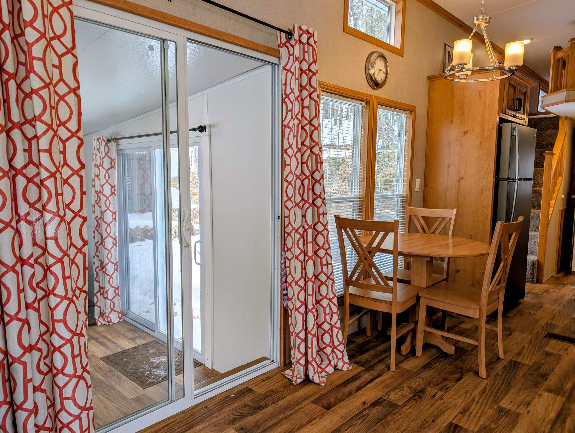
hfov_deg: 71.5
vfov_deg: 56.9
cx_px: 288
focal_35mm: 24
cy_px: 216
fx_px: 399
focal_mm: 6.9
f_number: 1.68
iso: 23
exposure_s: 1/150
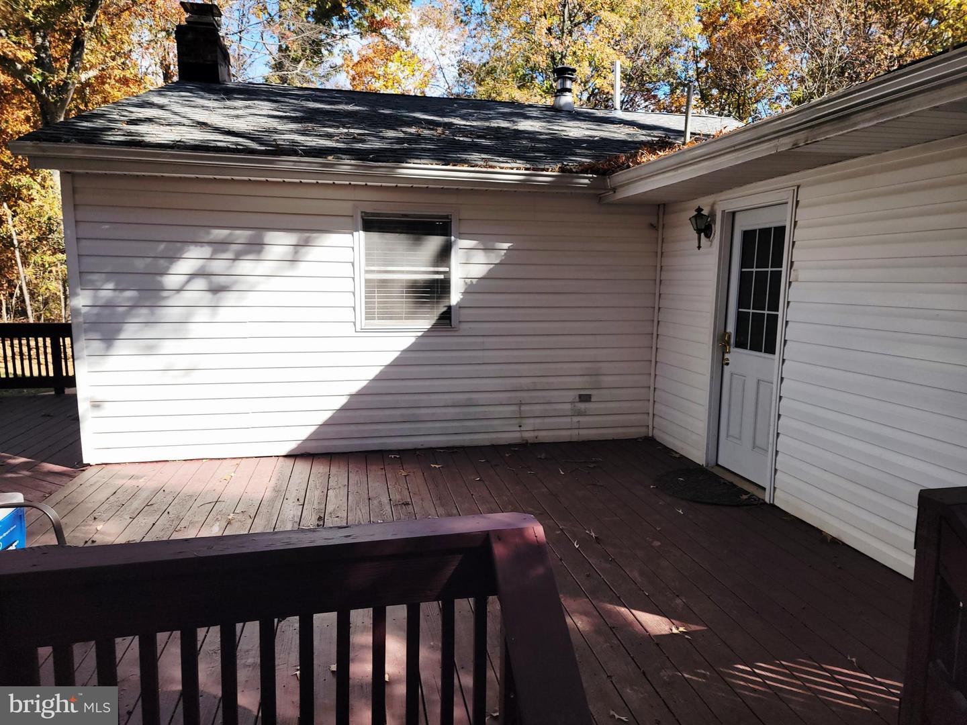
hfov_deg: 71.6
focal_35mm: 24
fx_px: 670
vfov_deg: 56.8
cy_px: 362
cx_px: 484
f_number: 1.8
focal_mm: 6.7
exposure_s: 1/345
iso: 16
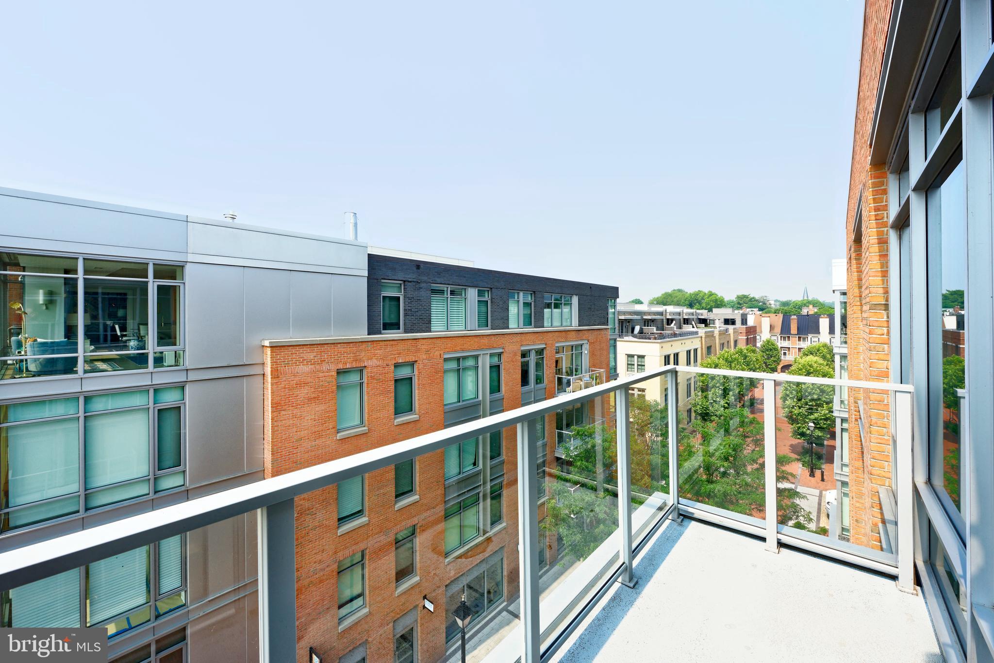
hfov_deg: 104.2
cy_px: 332
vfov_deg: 81.2
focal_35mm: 14
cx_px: 497
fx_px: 387
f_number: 13
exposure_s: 1/160
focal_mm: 14
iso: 200
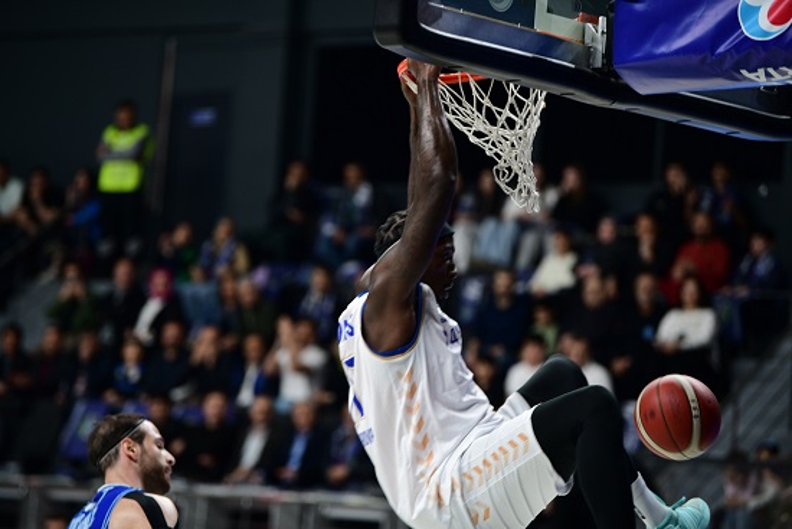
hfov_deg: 13.7
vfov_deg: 9.2
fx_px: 3301
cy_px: 264
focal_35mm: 150
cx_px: 396
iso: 1000
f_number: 2.8
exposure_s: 1/400
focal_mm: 150
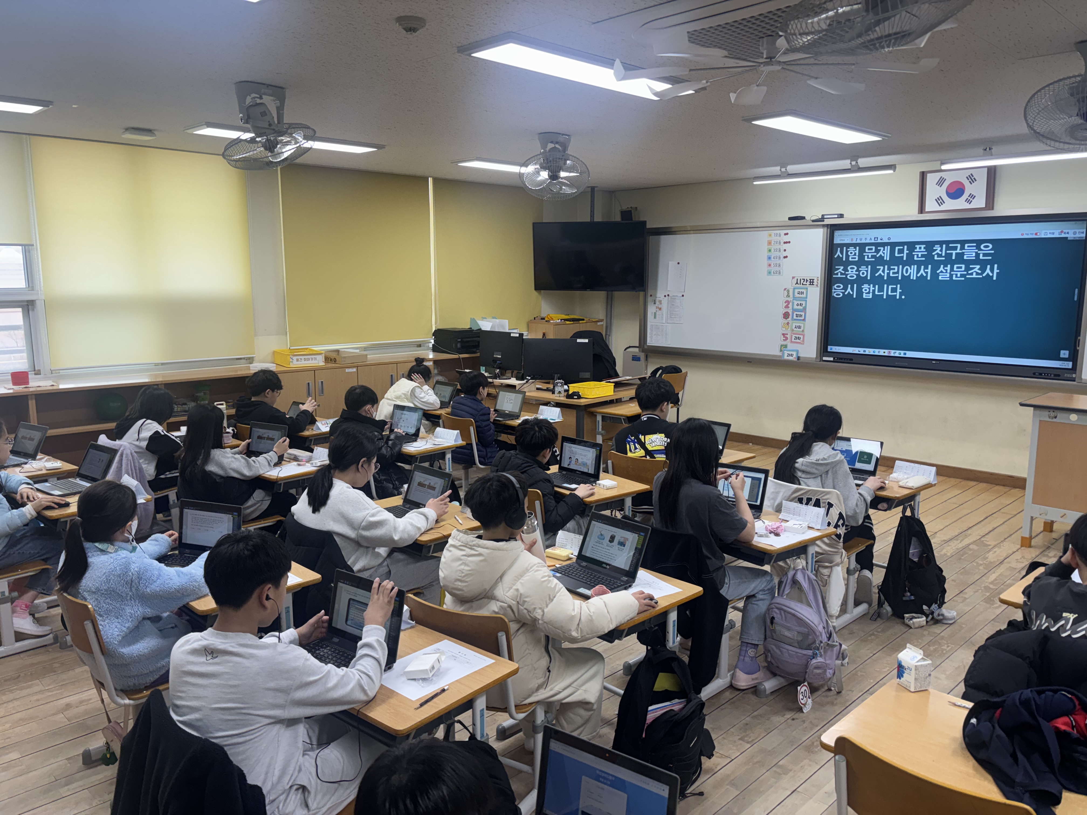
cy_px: 408
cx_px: 544
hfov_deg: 67.3
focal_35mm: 26
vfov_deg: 53.1
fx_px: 816
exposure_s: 1/120
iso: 80
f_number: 1.6
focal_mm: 5.96
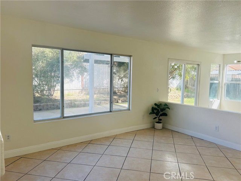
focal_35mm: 26
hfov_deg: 67.3
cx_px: 120
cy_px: 90
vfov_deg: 53.1
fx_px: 181
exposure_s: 1/541
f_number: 1.5
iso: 50
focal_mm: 5.7
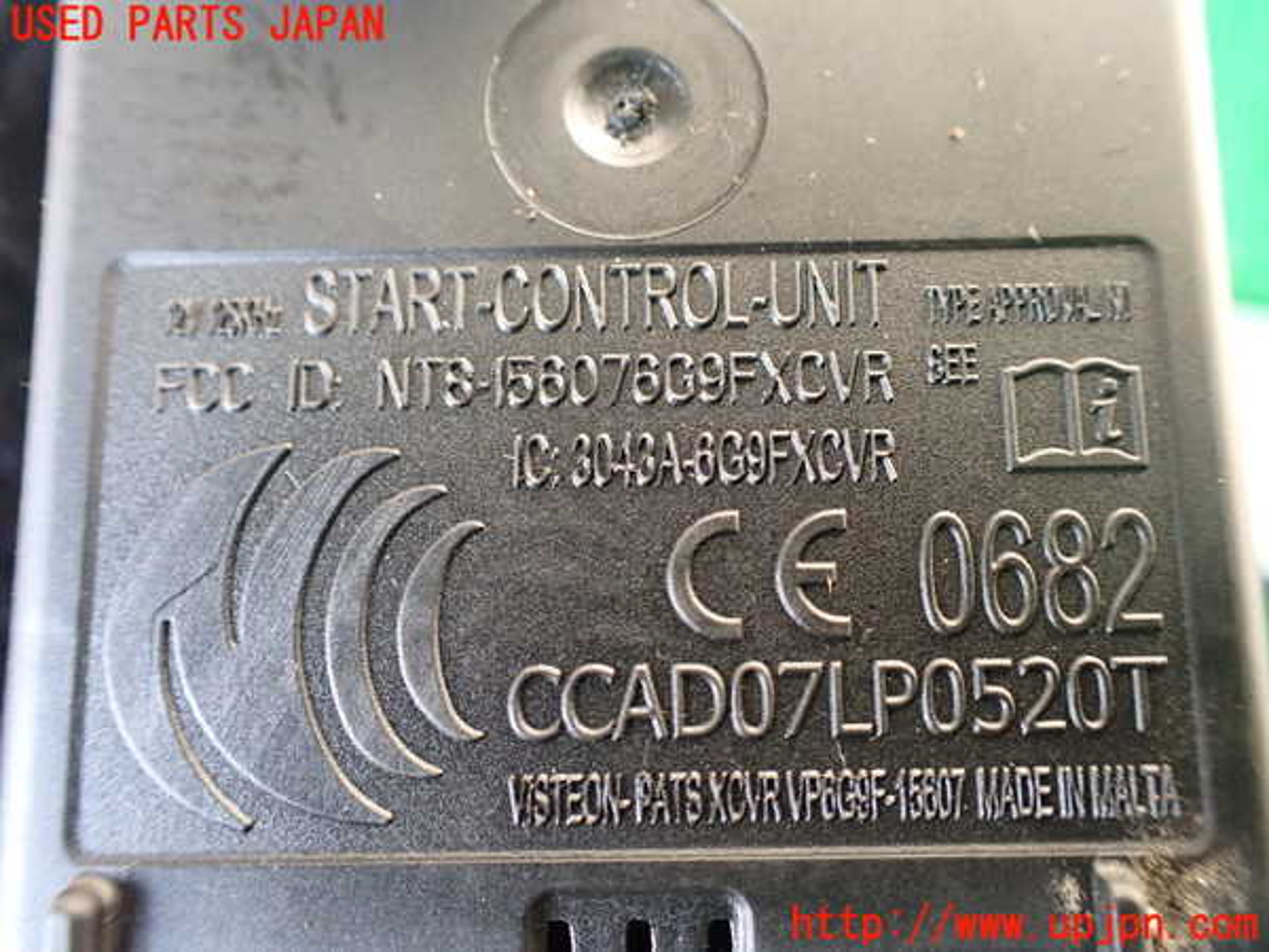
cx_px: 634
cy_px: 476
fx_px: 1100
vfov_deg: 46.8
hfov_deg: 60.0
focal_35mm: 30
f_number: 2.3
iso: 800
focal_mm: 5.4
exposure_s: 1/125
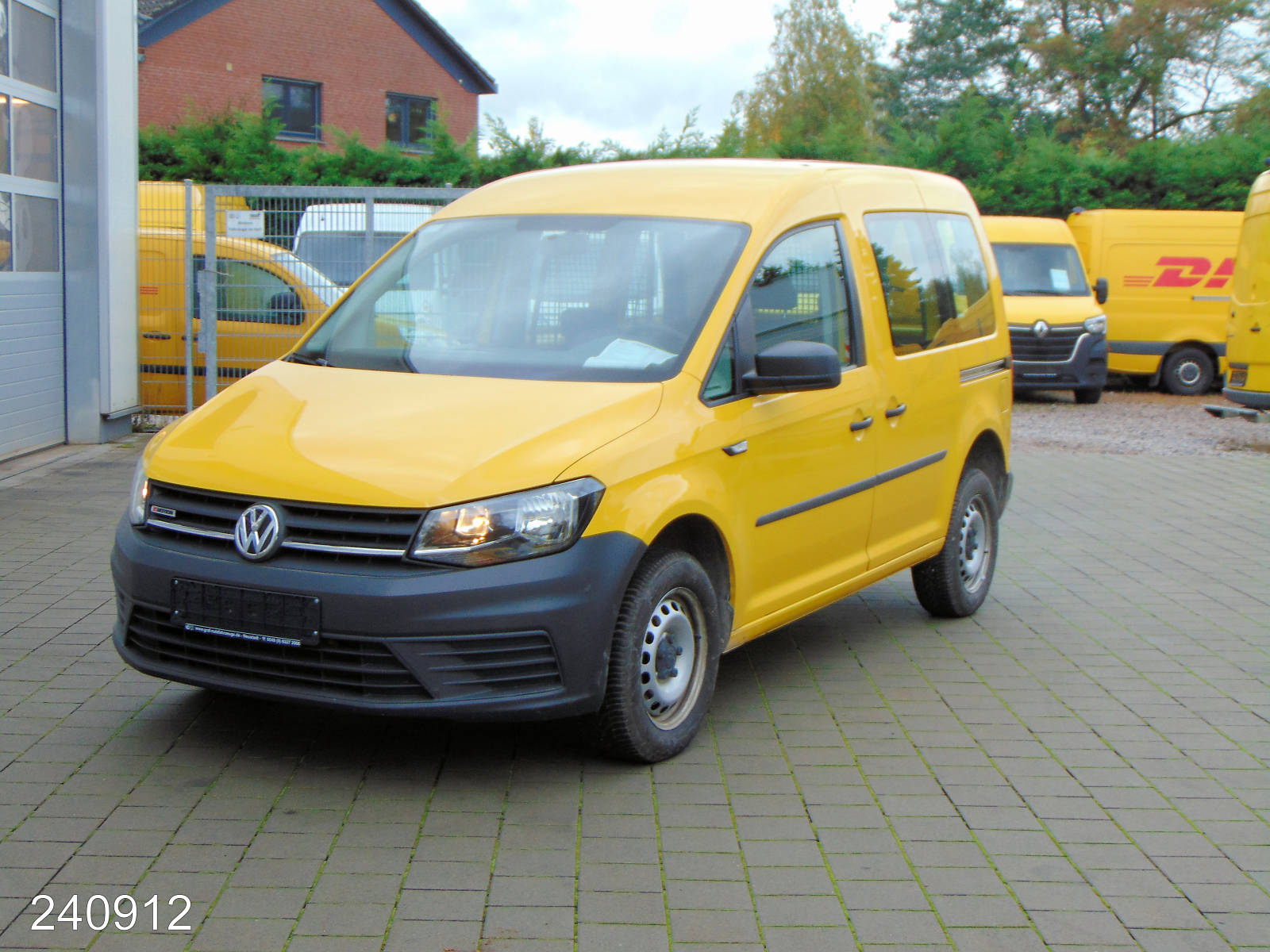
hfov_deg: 38.2
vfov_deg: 29.1
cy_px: 476
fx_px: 1834
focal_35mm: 50
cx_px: 635
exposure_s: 1/80
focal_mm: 9
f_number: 3.5
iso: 80
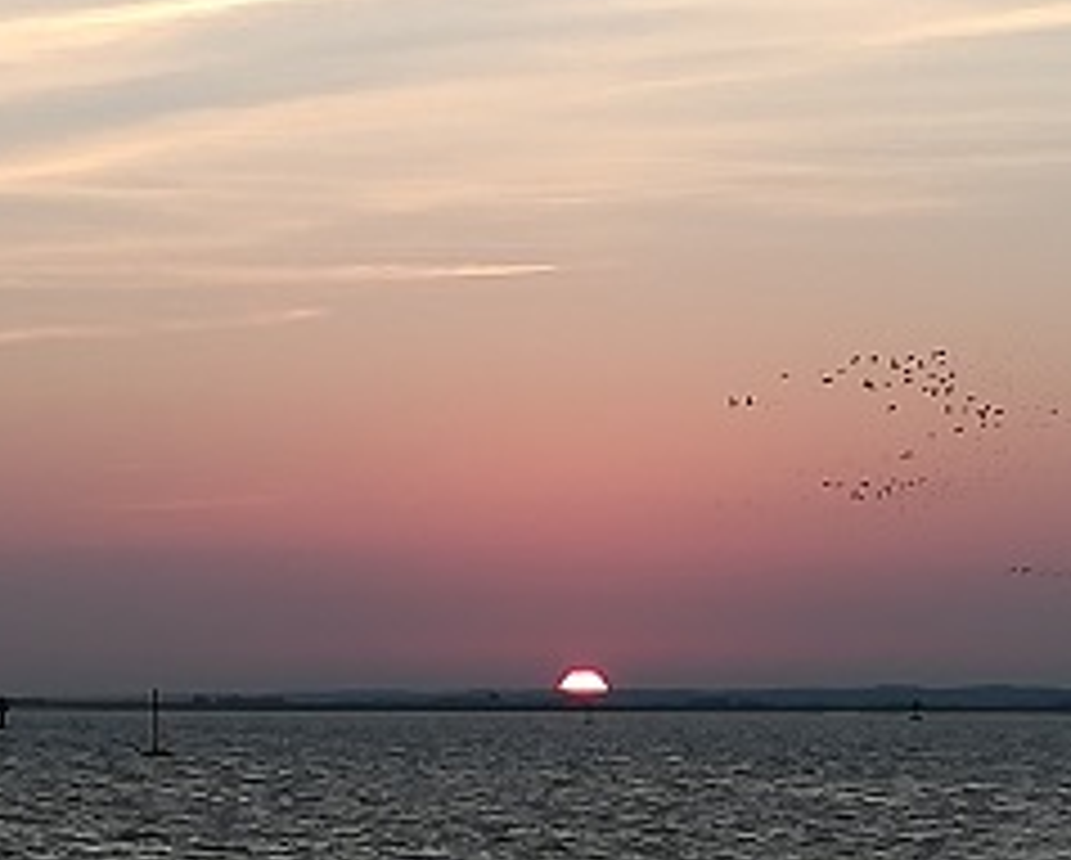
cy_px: 700
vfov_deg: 9.3
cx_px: 364
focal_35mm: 166
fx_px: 5268
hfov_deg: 11.6
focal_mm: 3.83
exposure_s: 1/242
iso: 50
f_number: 2.2
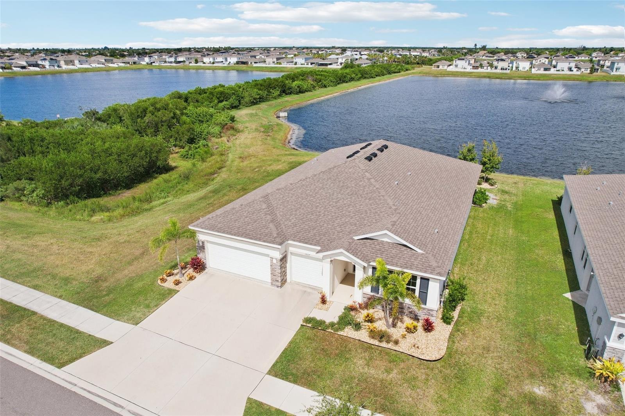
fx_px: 382
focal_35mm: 22
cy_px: 208
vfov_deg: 57.2
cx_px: 312
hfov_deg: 78.6
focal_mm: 8.4
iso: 140
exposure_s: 1/4000
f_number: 2.8
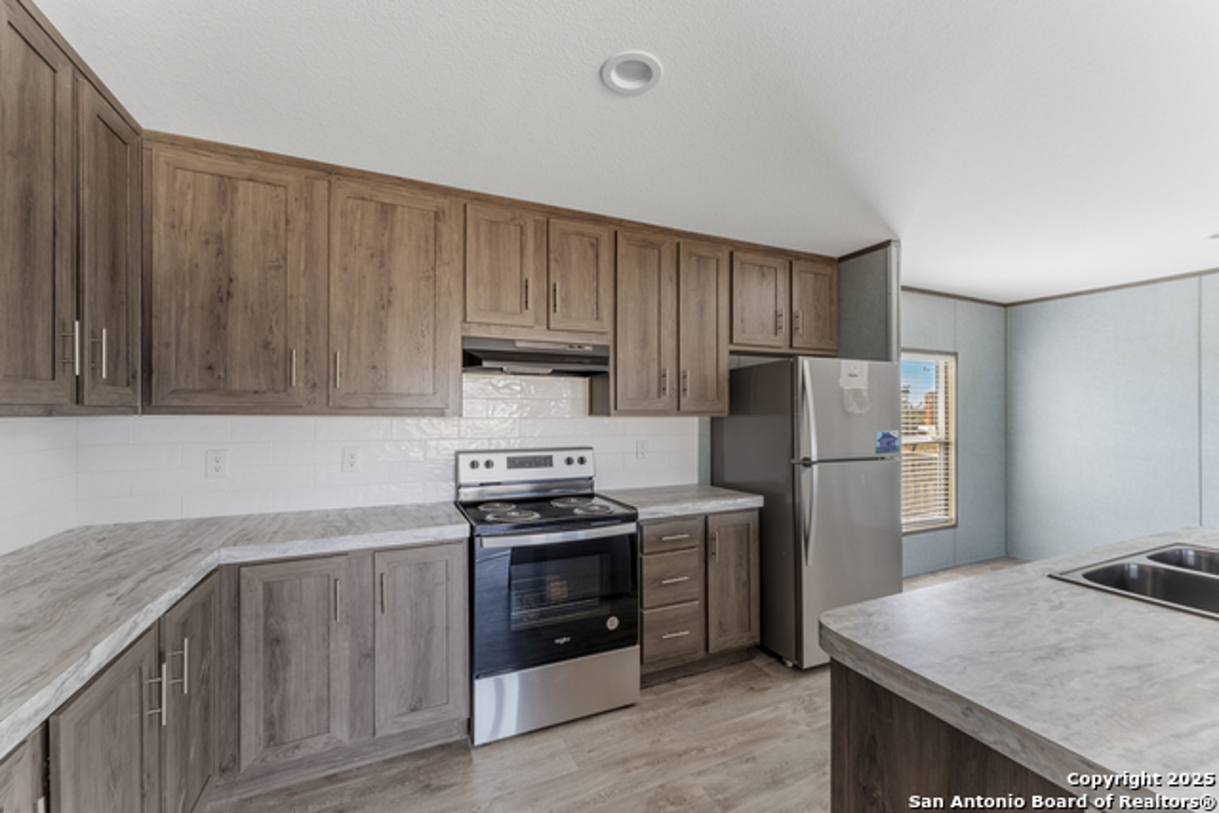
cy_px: 406
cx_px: 610
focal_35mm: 14
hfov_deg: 104.2
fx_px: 474
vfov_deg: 81.2
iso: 400
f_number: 11
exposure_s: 1
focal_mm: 14
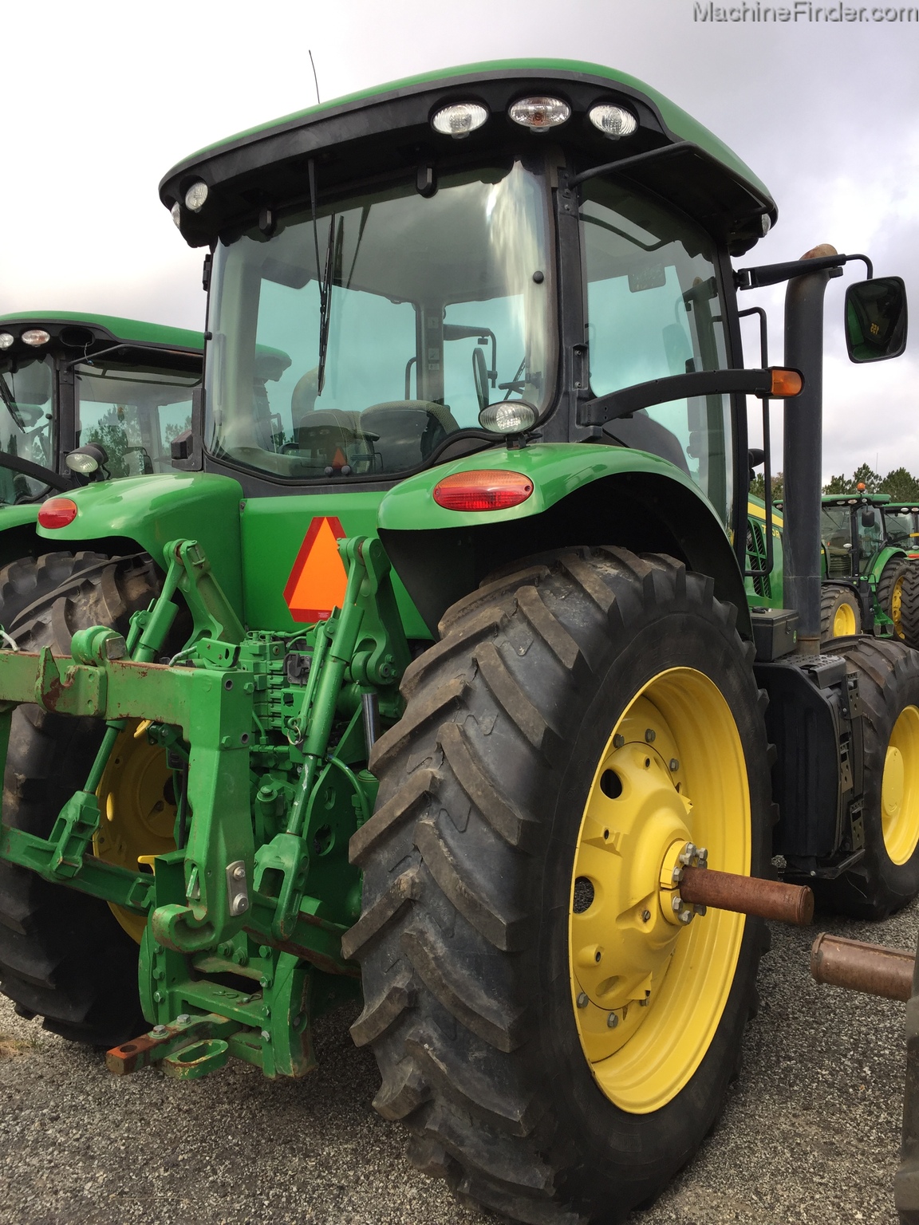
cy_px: 612
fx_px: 1027
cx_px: 460
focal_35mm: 29
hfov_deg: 48.2
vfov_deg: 61.7
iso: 32
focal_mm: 4.15
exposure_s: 1/534
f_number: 2.2
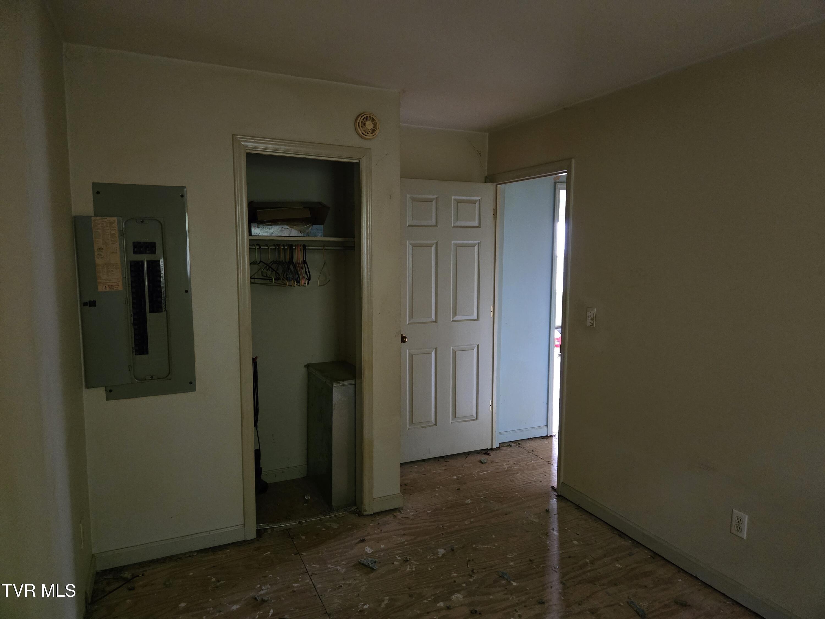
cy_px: 310
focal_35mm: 23
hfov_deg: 73.9
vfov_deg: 58.9
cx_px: 412
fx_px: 548
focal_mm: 5.4
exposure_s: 1/40
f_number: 1.8
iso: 1600
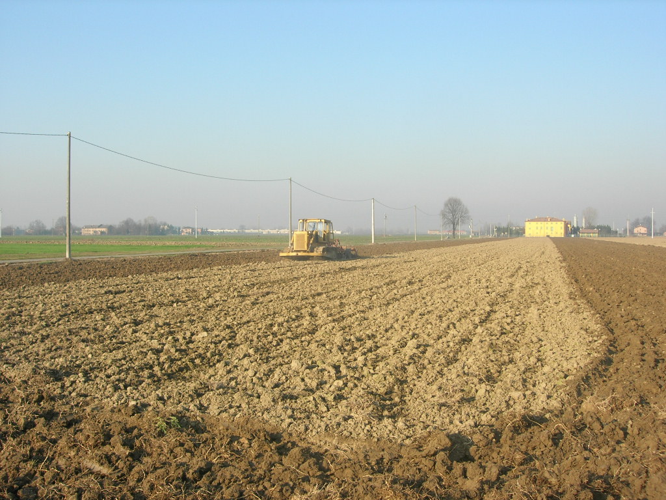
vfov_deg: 37.7
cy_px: 250
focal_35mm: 38
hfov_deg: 49.0
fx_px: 731
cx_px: 333
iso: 64
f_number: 4.8
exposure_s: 1/296
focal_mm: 7.8
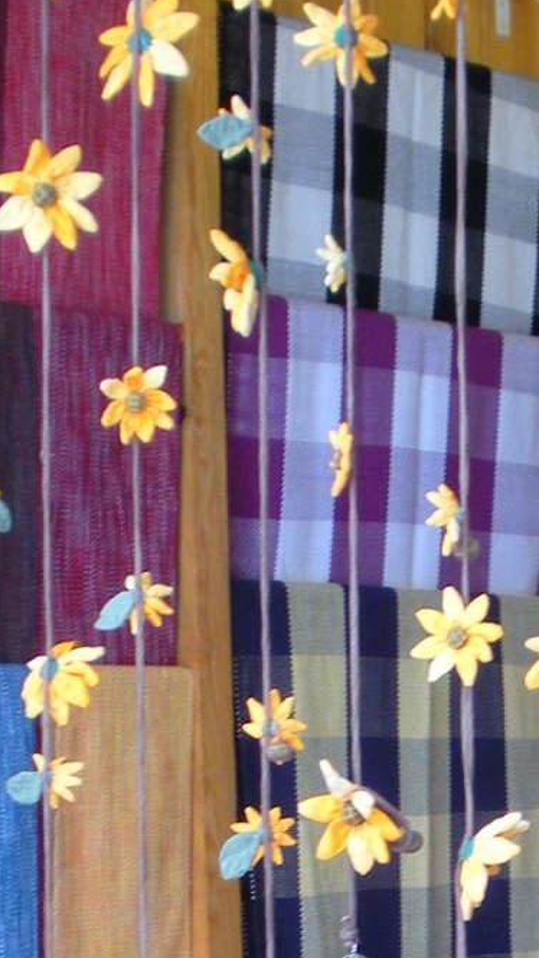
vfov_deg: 18.4
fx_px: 2795
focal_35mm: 110
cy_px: 1152
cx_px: 464
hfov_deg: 11.0
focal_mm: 6.3
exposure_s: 1/60.2
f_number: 3.5
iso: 81
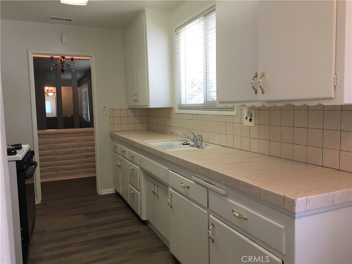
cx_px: 176
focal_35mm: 29
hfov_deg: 61.7
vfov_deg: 48.2
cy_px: 132
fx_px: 295
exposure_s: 1/30
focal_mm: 4.15
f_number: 2.2
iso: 32
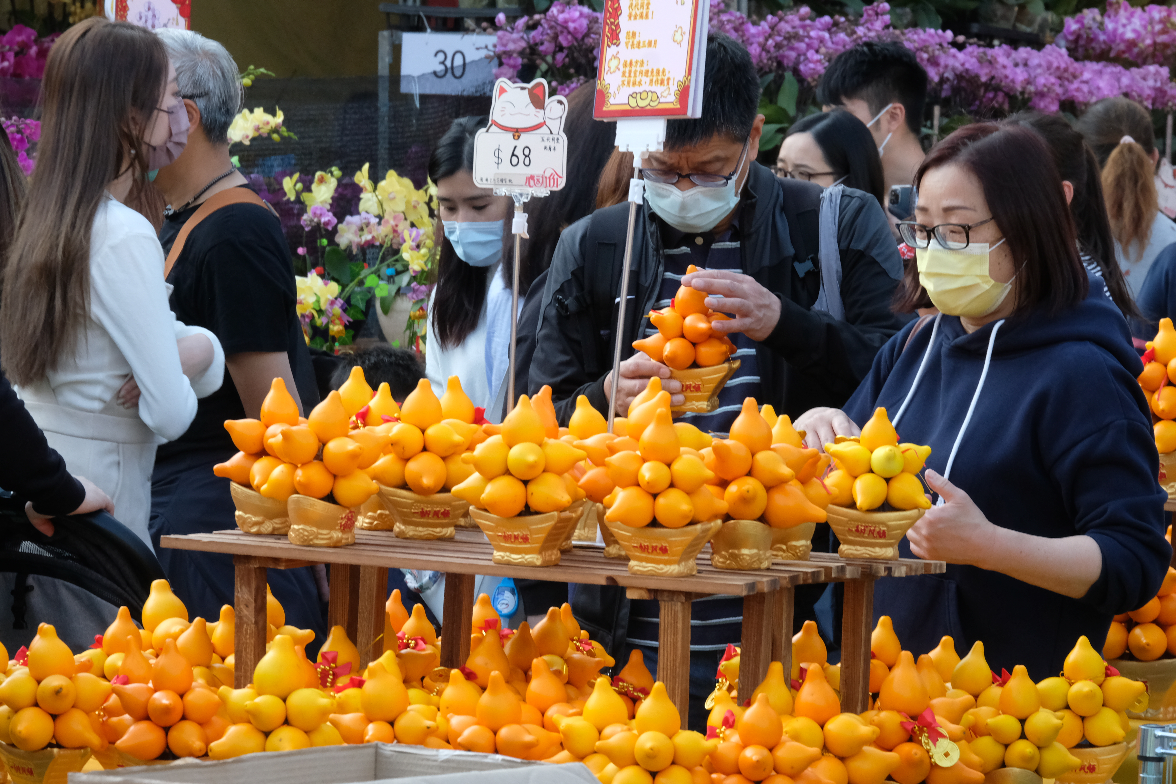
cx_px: 588
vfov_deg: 8.0
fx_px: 5586
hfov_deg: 12.0
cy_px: 392
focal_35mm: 171
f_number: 11
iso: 1600
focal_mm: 113.8
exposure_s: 1/200
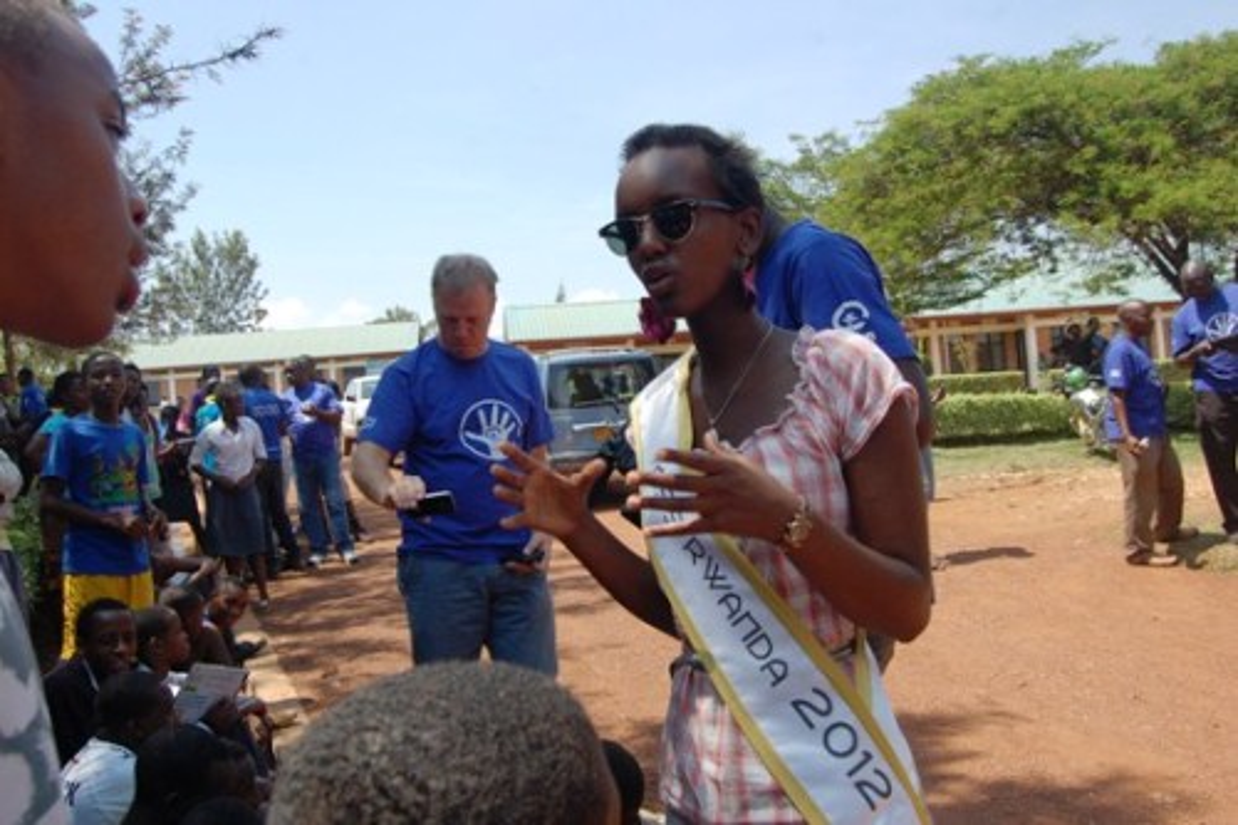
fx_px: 1031
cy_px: 412
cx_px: 619
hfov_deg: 61.9
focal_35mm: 30
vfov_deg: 43.6
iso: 200
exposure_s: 1/250
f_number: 8
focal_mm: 20
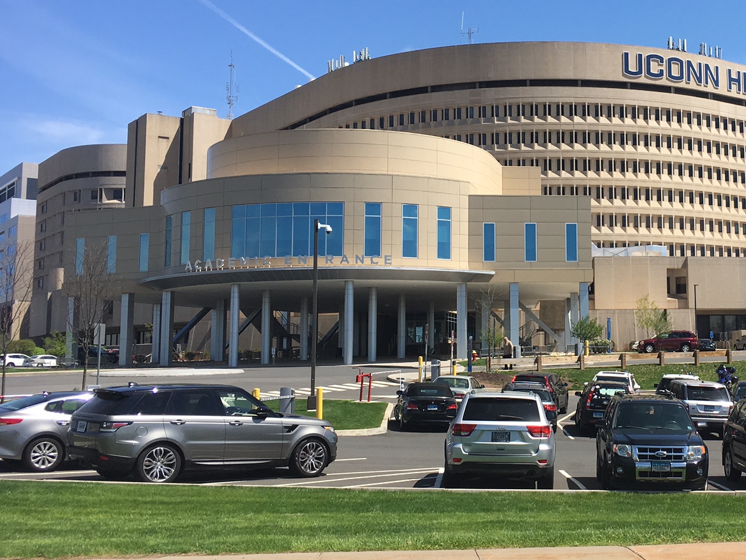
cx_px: 601
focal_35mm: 50
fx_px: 1078
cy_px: 243
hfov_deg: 36.8
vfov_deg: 29.1
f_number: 2.2
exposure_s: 1/1538
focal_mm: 4.15
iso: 25
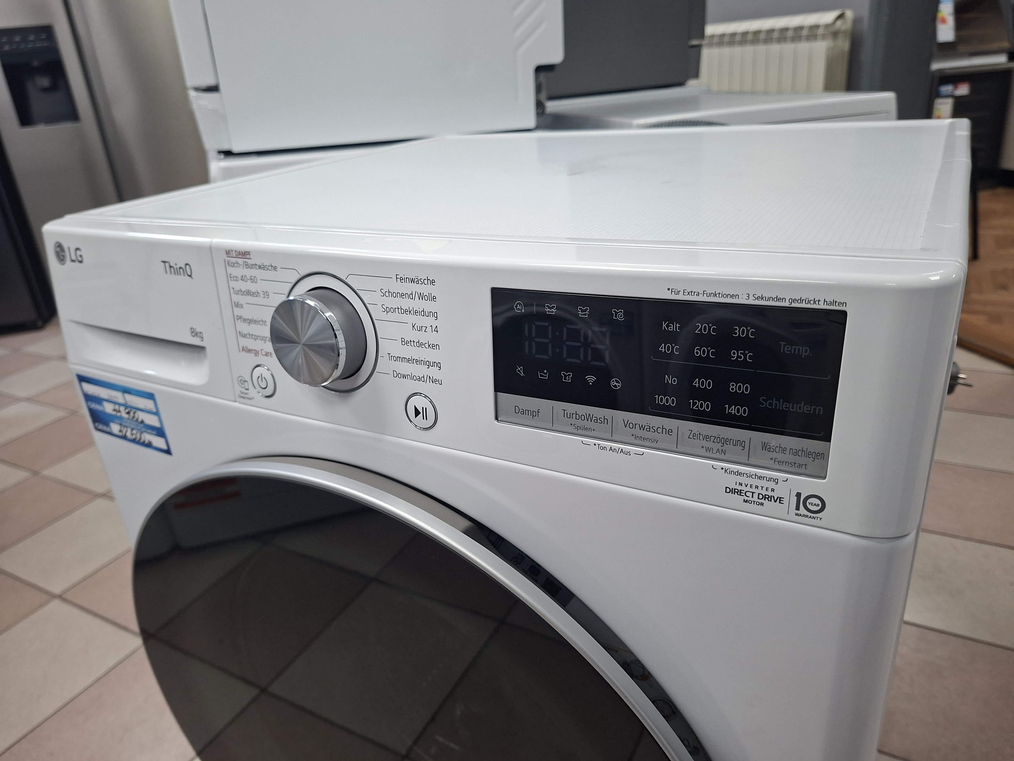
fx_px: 674
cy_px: 380
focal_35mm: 23
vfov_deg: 58.9
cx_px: 507
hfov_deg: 73.9
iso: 320
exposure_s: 1/100
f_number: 1.8
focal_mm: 5.54
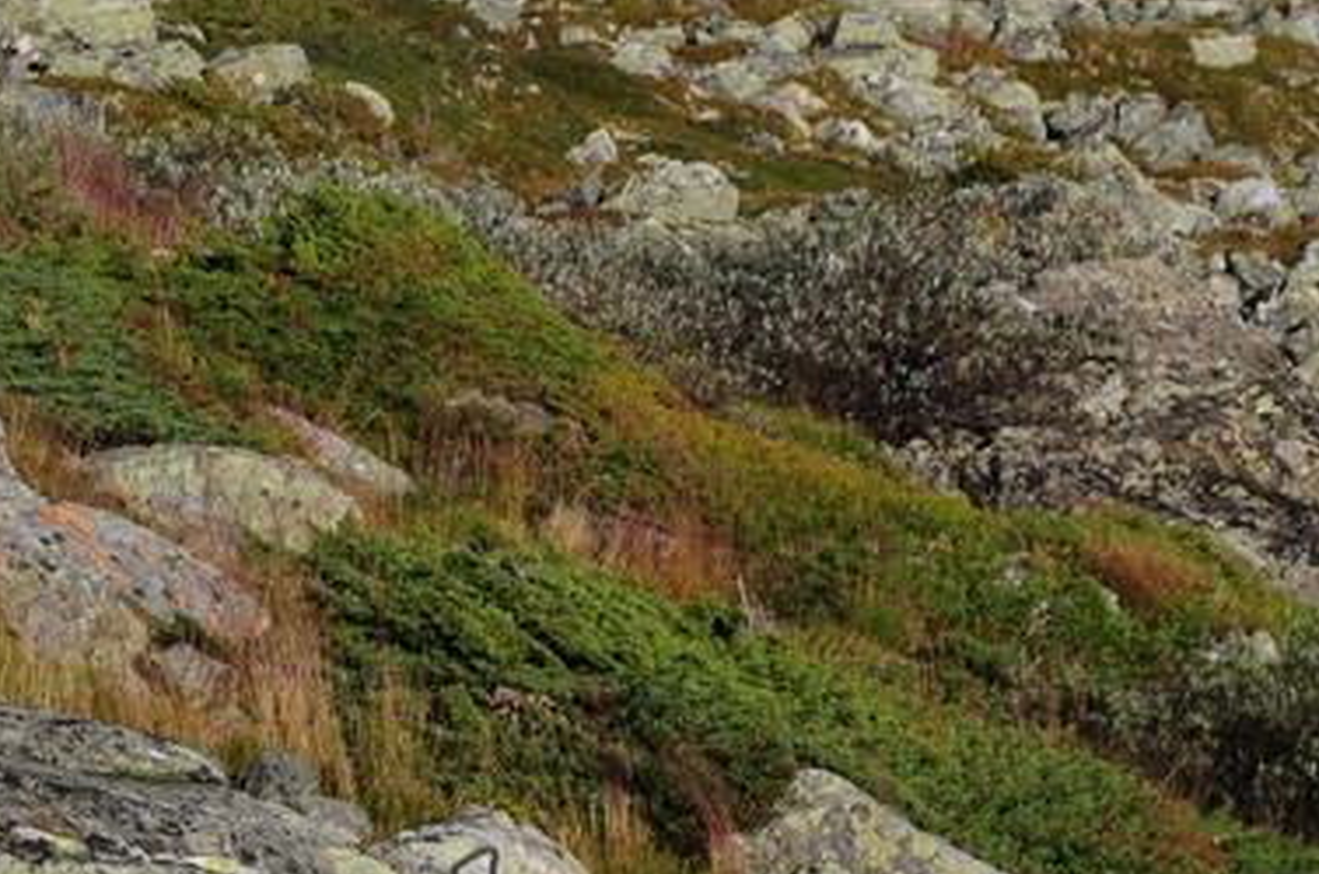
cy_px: 315
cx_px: 332
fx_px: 9034
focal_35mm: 247
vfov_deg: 5.5
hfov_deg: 8.3
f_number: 8
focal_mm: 62
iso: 200
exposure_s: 1/640
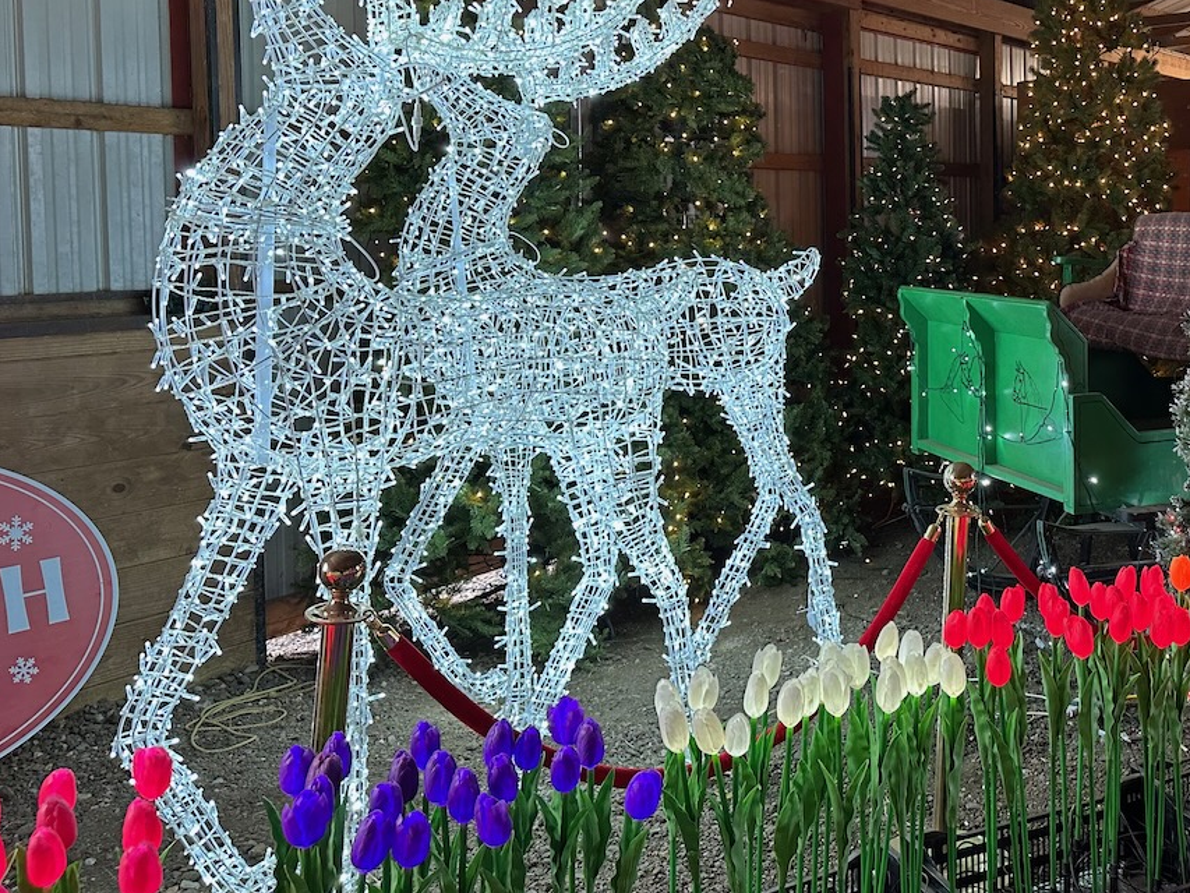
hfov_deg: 49.5
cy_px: 276
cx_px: 882
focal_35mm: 36
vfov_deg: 39.1
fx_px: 1238
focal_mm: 6.86
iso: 200
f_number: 1.78
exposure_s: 1/120
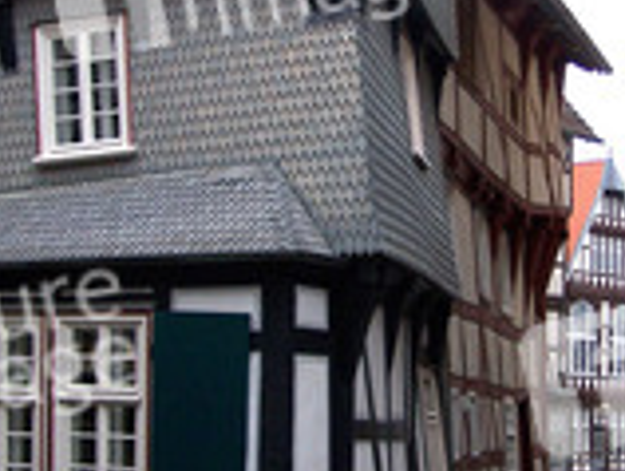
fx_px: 1736
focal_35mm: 96
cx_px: 431
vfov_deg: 15.4
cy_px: 166
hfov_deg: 20.3
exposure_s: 1/400
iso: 80
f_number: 2.8
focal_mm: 6.3
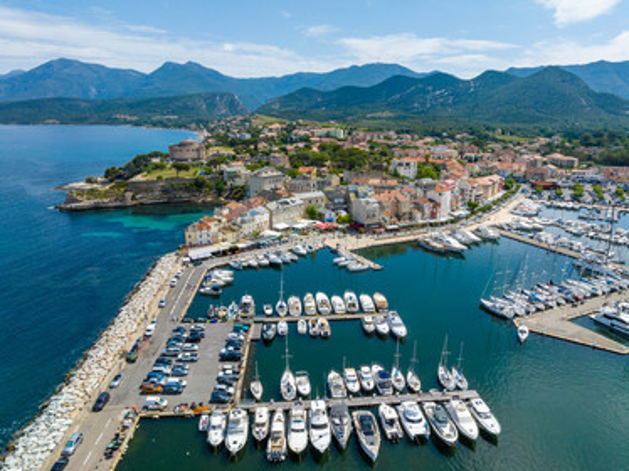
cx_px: 314
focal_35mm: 24
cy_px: 236
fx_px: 436
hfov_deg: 71.6
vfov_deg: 56.8
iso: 100
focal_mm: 12.3
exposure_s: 1/200
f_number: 11
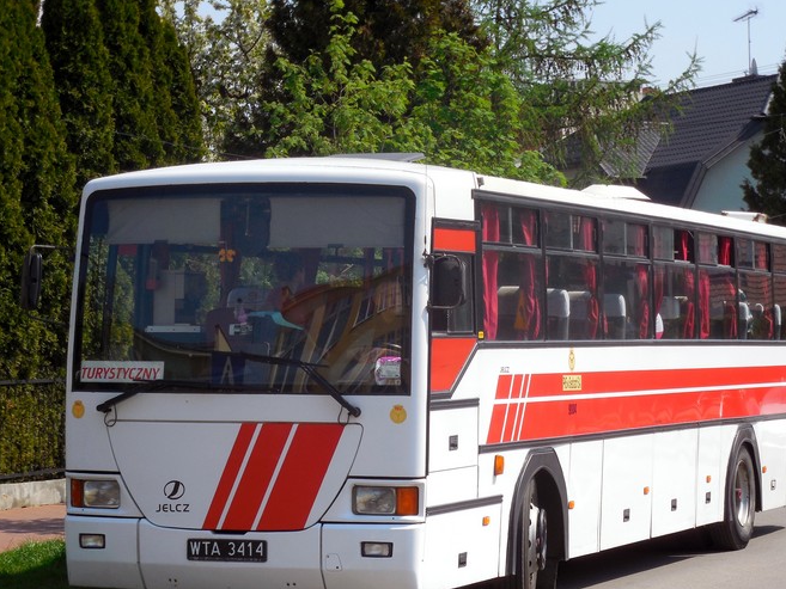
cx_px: 443
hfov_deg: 15.3
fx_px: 2930
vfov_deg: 11.5
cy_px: 356
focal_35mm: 129
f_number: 4.7
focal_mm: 19.1
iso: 125
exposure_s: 1/640
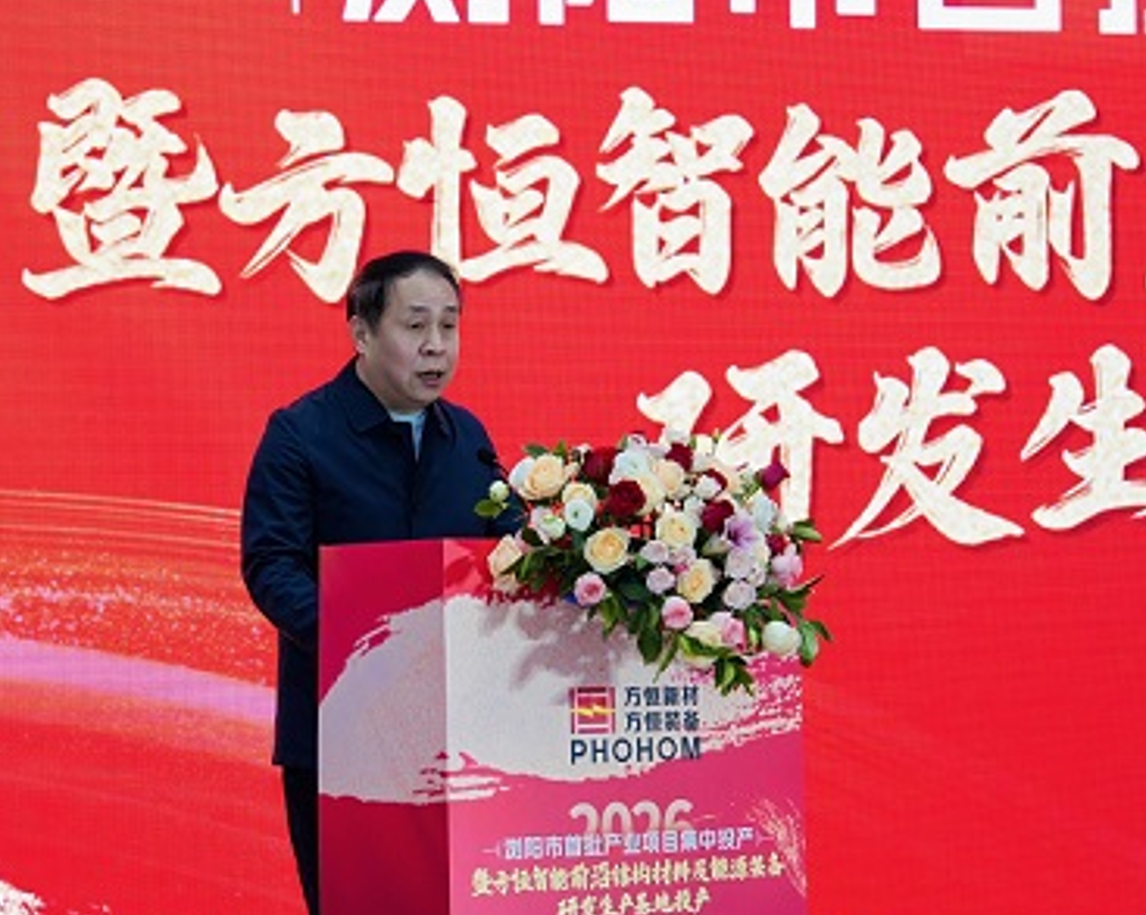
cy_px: 459
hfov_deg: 14.9
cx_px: 496
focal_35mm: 129
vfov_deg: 11.9
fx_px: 4372
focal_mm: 70
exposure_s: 1/200
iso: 500
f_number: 2.8
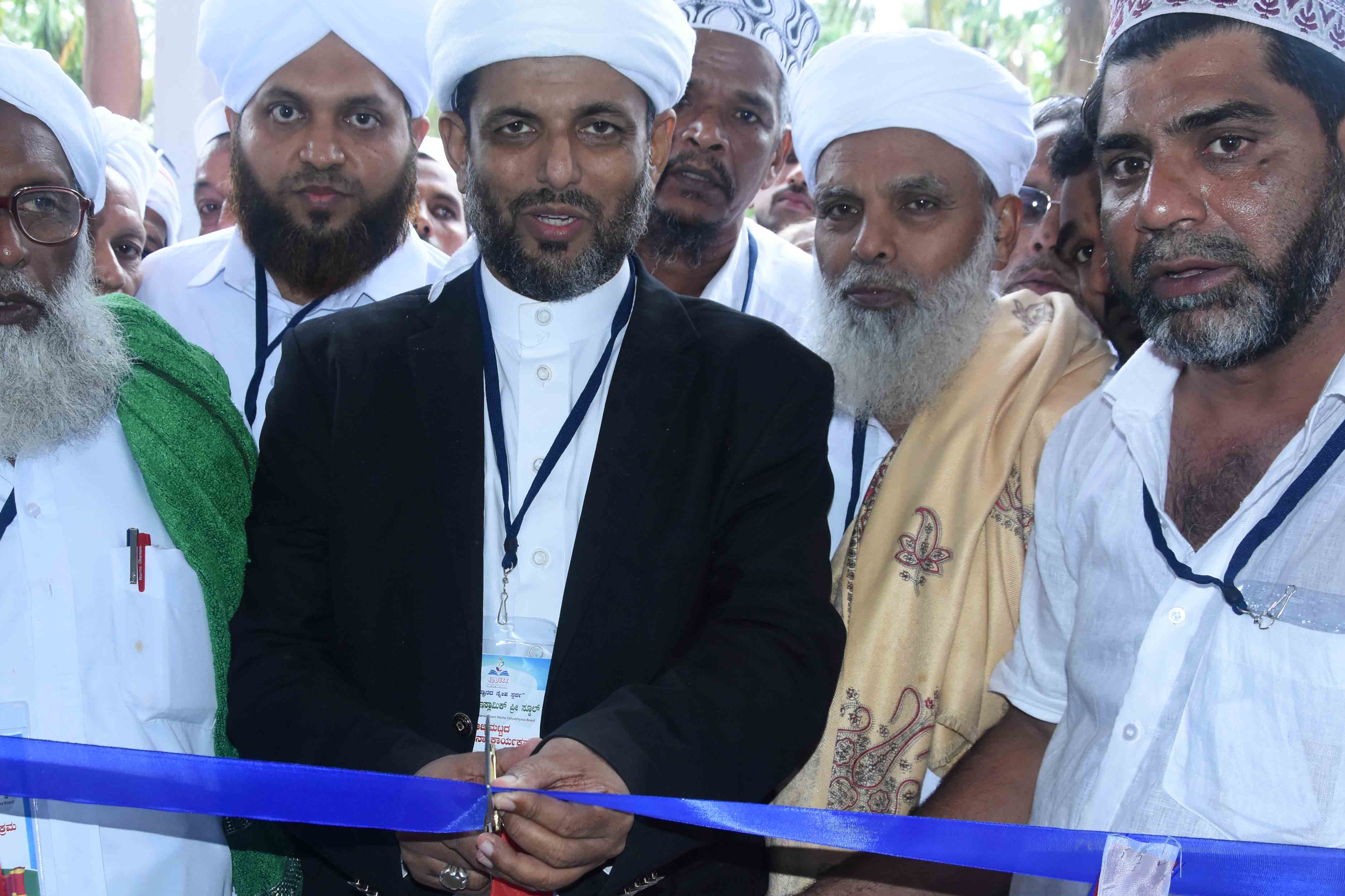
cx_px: 608
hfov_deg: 39.6
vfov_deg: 27.0
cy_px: 506
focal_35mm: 50
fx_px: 1868
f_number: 6.3
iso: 1250
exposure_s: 1/200
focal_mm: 24
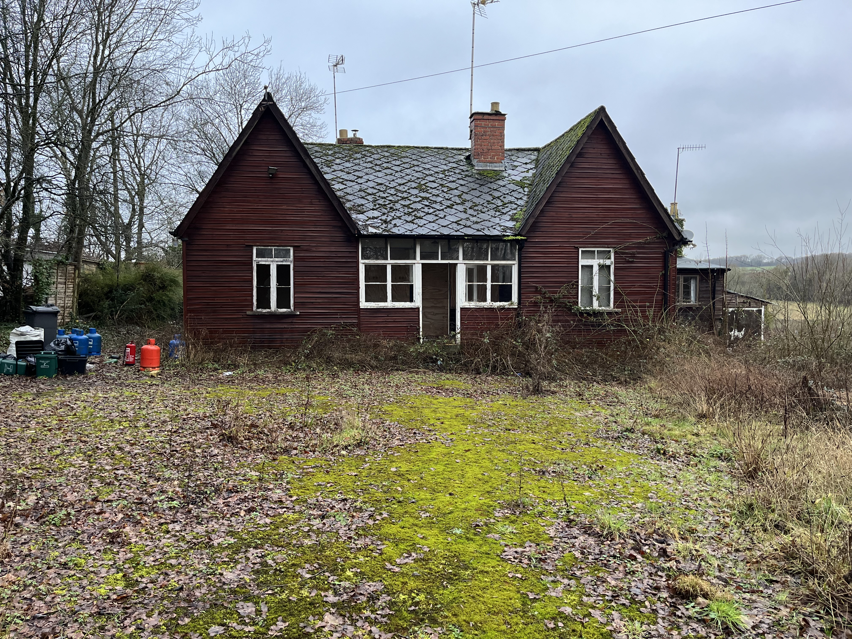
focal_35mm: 26
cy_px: 320
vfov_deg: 53.1
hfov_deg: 67.3
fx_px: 640
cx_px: 426
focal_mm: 5.1
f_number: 1.6
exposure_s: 1/106
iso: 125
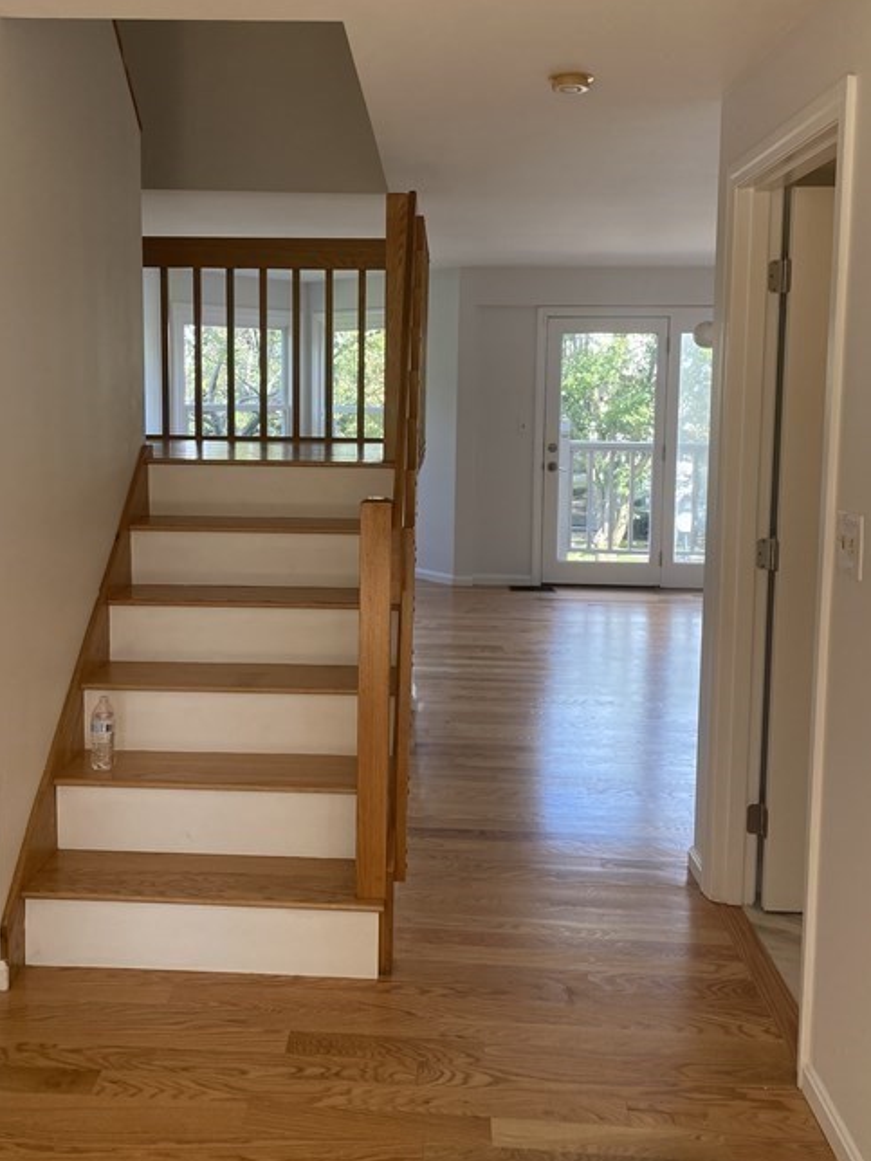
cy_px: 481
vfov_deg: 58.0
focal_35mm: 31
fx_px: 1040
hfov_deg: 45.4
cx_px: 400
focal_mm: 4.25
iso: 50
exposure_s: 1/121
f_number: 1.8
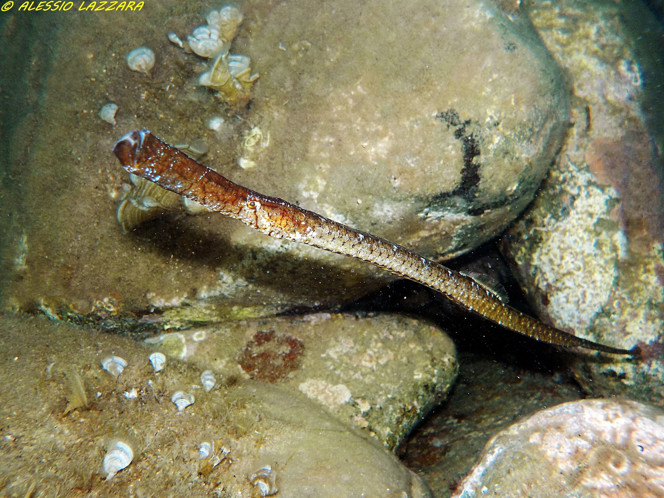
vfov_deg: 46.8
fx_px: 575
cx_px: 332
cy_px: 249
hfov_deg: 60.0
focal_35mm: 30
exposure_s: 1/640
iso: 125
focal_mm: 4.1
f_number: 6.6
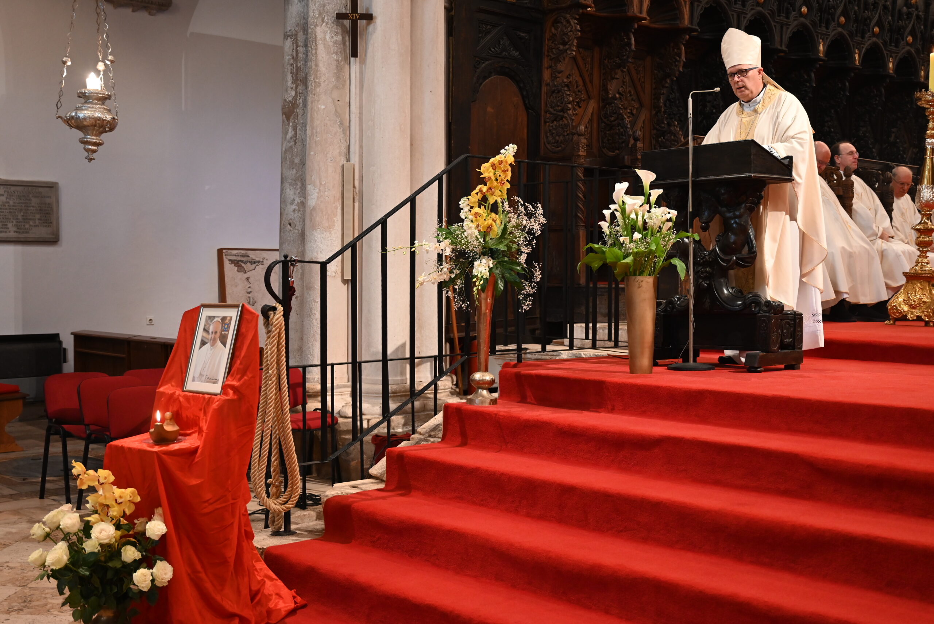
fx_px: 1090
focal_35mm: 42
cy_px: 312
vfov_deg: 31.9
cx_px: 467
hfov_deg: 46.4
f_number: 4
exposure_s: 1/50
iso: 1800
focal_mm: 42
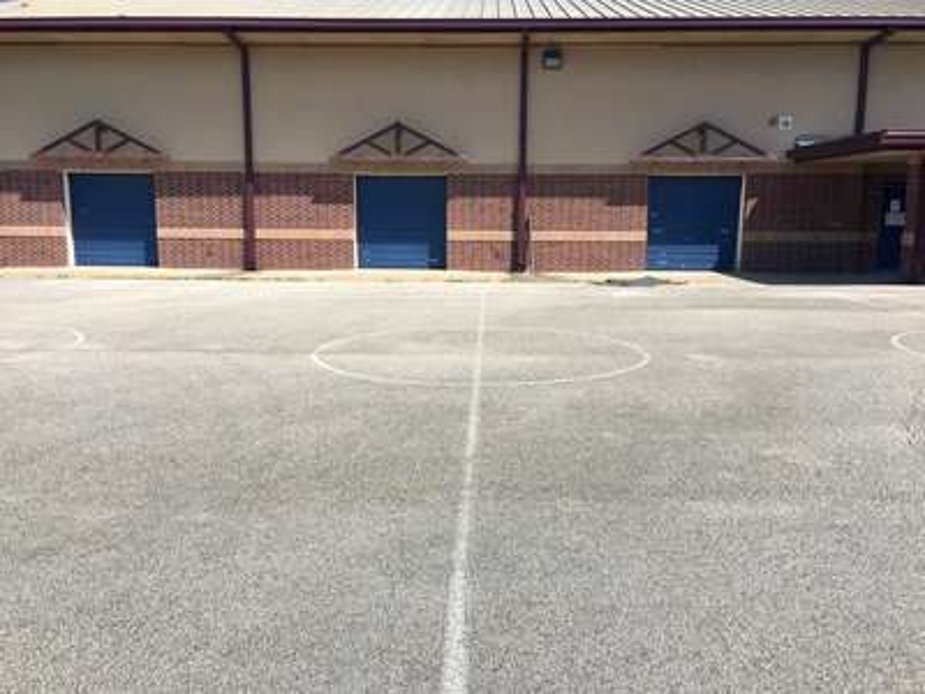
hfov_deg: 61.7
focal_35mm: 29
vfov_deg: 48.2
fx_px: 775
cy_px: 347
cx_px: 462
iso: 25
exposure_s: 1/1789
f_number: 2.2
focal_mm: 4.15
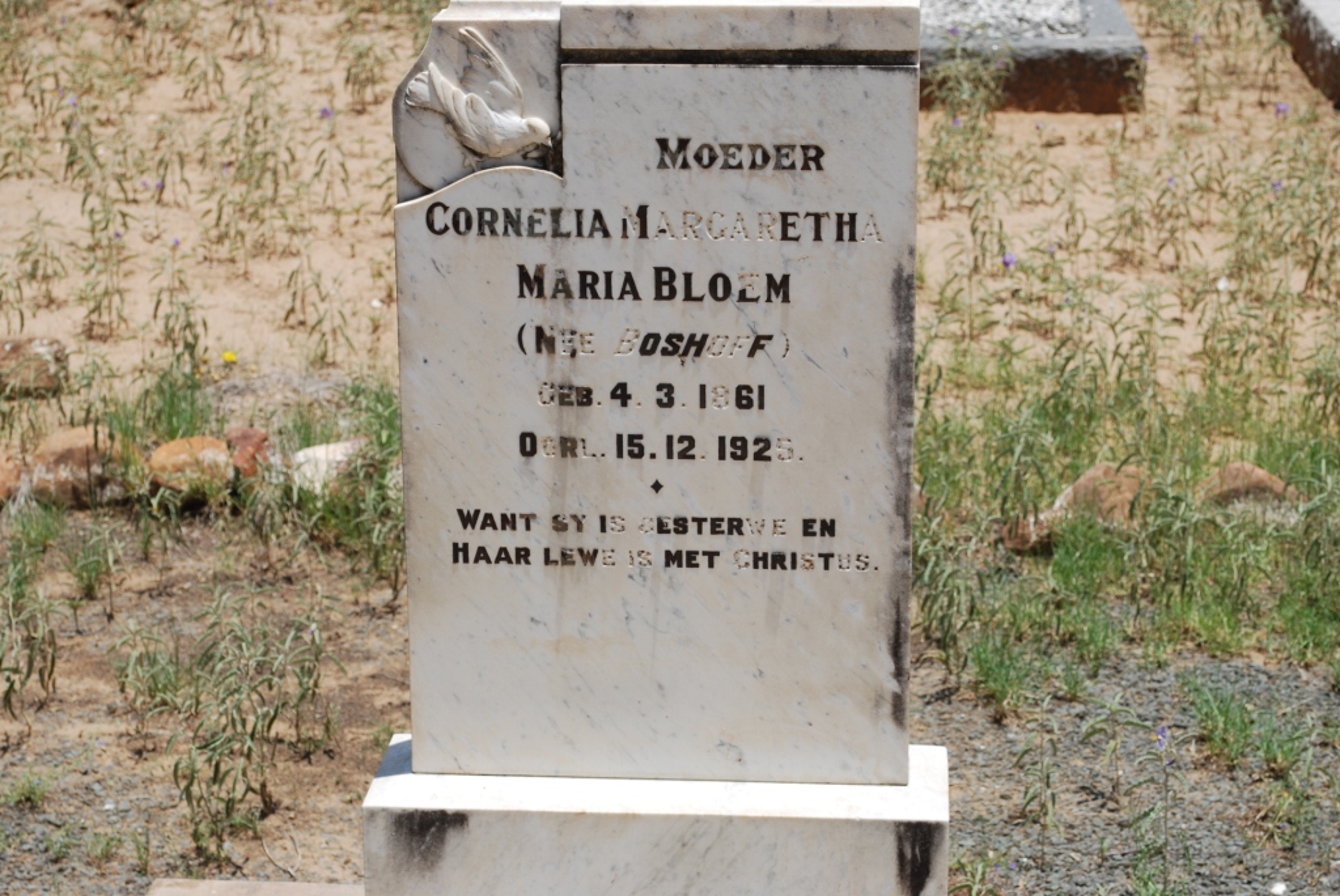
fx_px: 3074
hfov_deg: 24.6
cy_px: 448
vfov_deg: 16.6
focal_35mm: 82
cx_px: 670
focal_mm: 55
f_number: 9
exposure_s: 1/320
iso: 100
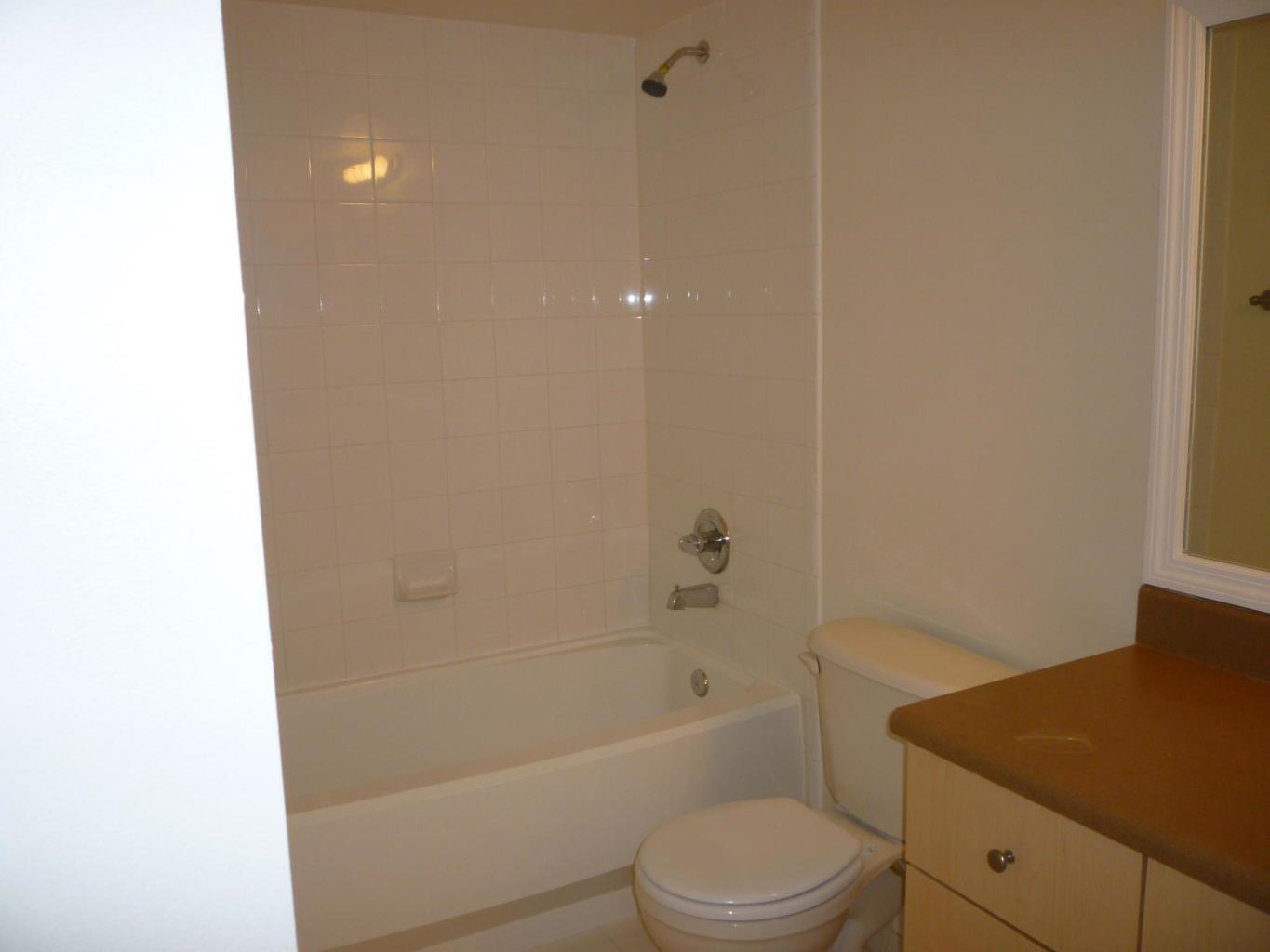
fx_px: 1064
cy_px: 476
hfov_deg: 61.7
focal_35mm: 29
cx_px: 635
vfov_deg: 48.2
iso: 100
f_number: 3.3
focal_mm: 5.2
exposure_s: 1/30
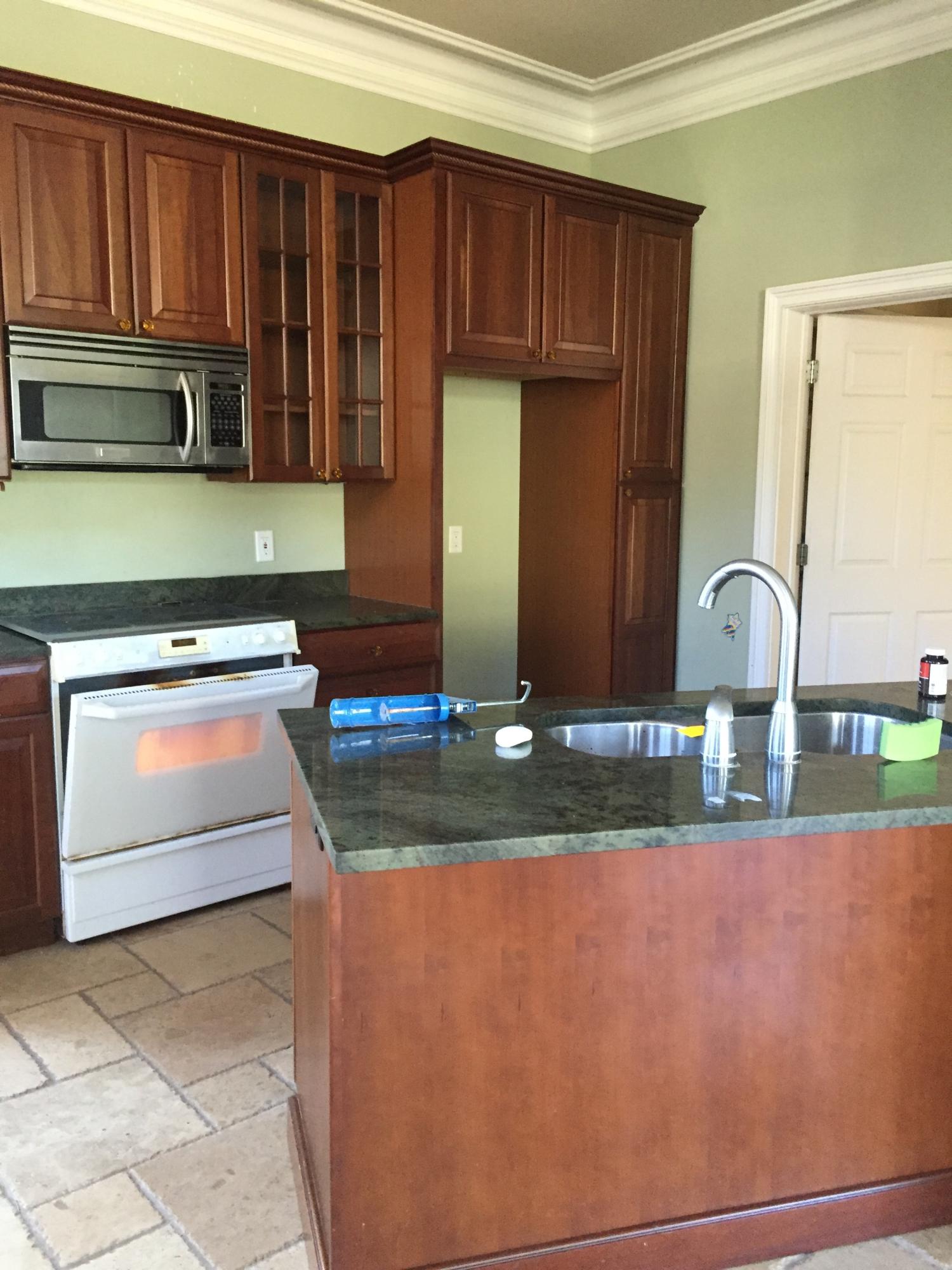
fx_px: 1063
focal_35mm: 29
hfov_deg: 48.2
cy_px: 635
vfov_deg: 61.7
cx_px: 476
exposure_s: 1/30
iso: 250
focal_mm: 4.15
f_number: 2.2
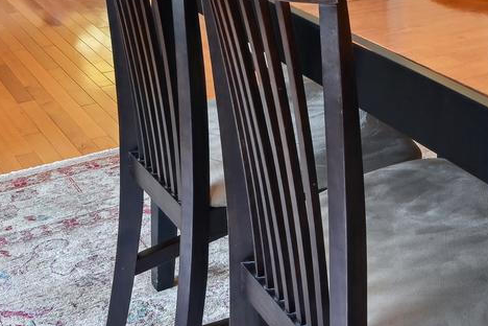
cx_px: 345
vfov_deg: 16.5
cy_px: -246
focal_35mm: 70
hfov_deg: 28.6
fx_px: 949
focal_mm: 16
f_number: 9
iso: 200
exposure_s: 1/5
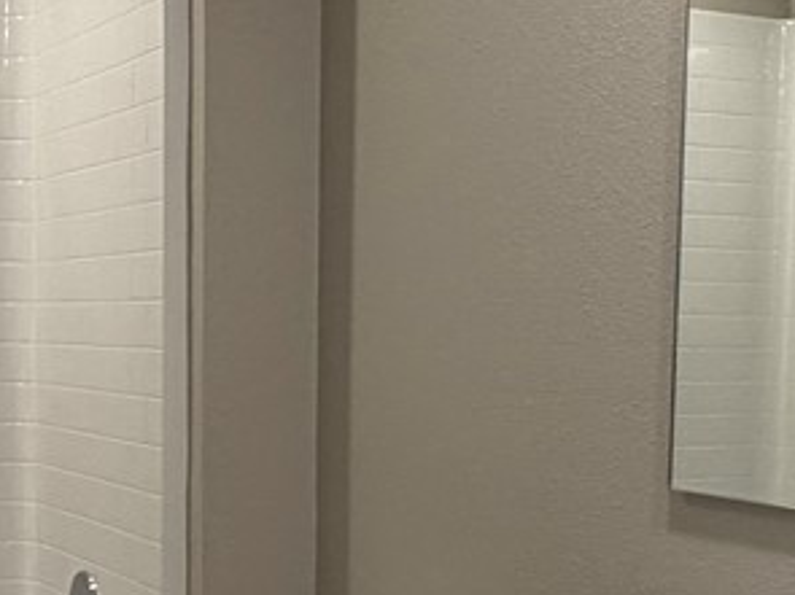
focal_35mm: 76
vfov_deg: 19.0
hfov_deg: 25.7
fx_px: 1745
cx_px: 364
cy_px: 533
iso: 160
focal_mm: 2.22
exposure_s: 1/120
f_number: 2.2
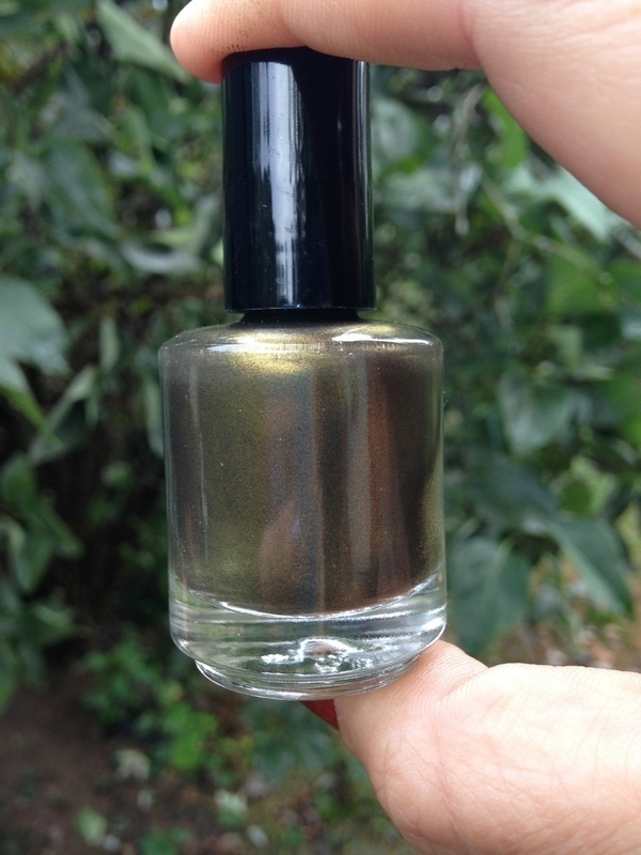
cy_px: 428
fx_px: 815
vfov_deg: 55.4
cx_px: 320
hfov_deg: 42.9
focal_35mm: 33
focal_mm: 4.12
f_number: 2.4
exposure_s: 1/60
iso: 64
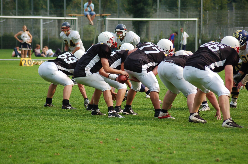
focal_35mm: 202
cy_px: 82
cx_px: 124
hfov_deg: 10.2
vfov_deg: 6.8
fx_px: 1392
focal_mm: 135
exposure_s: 1/1000
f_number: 4.5
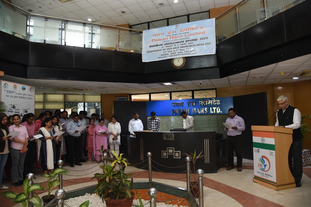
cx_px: 156
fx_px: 207
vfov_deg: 53.1
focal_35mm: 24
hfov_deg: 73.7
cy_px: 104
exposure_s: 1/50
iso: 1600
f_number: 4.5
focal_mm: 24
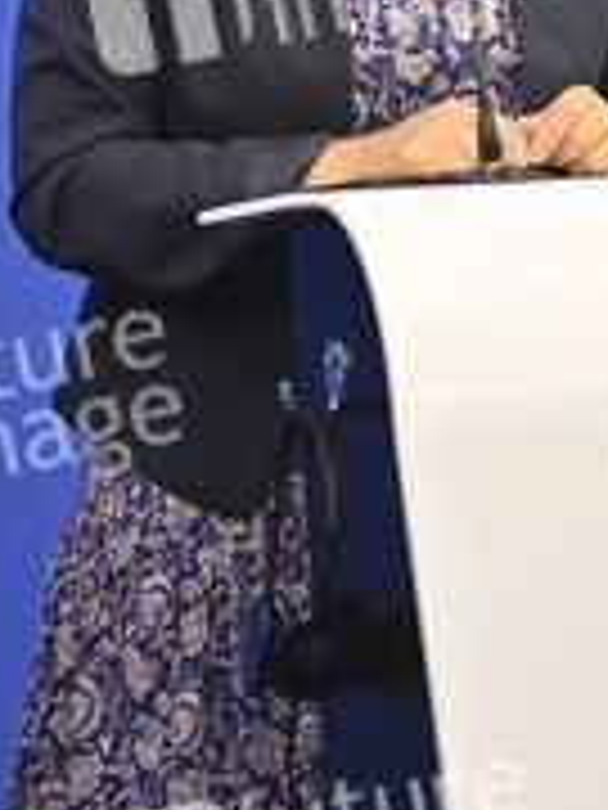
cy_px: 194
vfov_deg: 4.6
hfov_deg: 3.5
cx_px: 441
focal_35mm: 428
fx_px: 10023
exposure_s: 1/640
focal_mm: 200
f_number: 2.8
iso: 4000
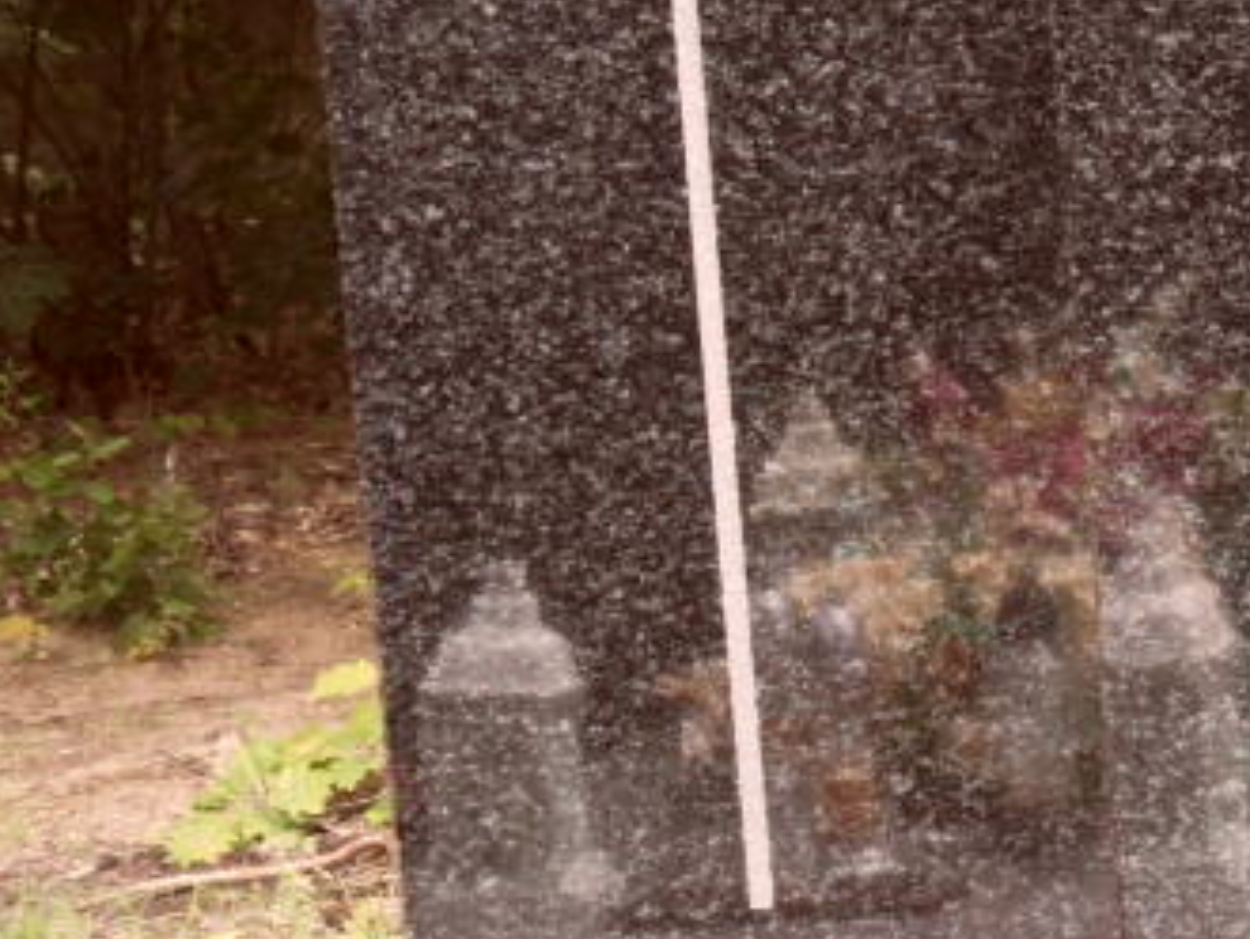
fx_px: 6721
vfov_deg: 8.0
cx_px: 1871
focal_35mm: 186
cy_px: 931
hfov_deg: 10.3
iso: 100
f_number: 4
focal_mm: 10.3
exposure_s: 1/90
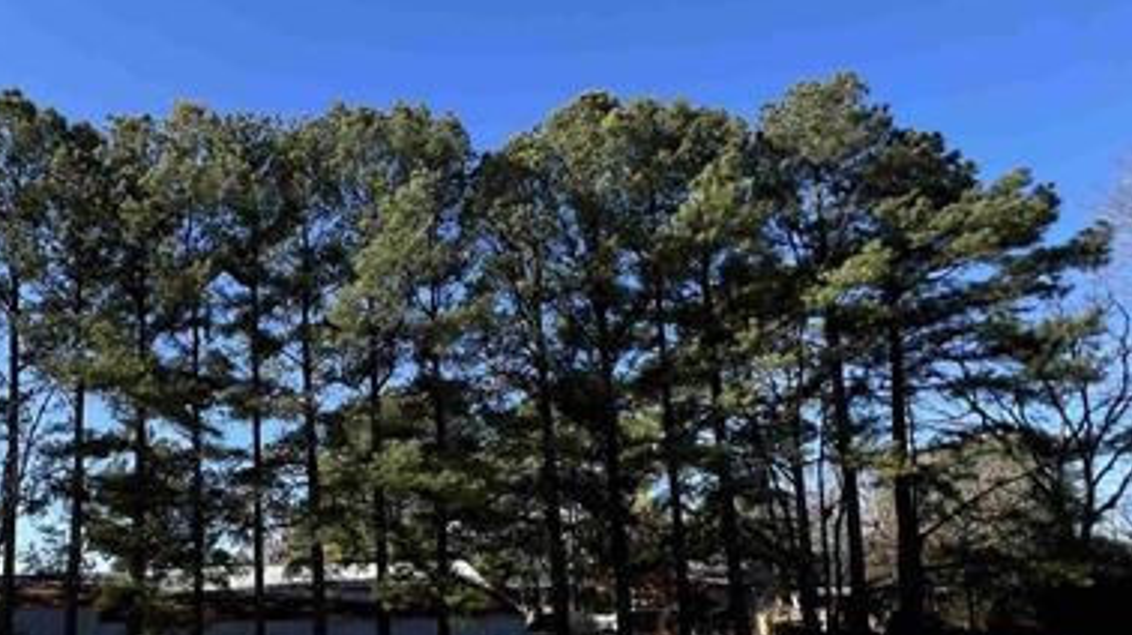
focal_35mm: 24
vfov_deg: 45.0
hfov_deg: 71.5
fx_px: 720
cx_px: 293
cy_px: 515
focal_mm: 1.57
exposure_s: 1/521
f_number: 1.8
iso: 32
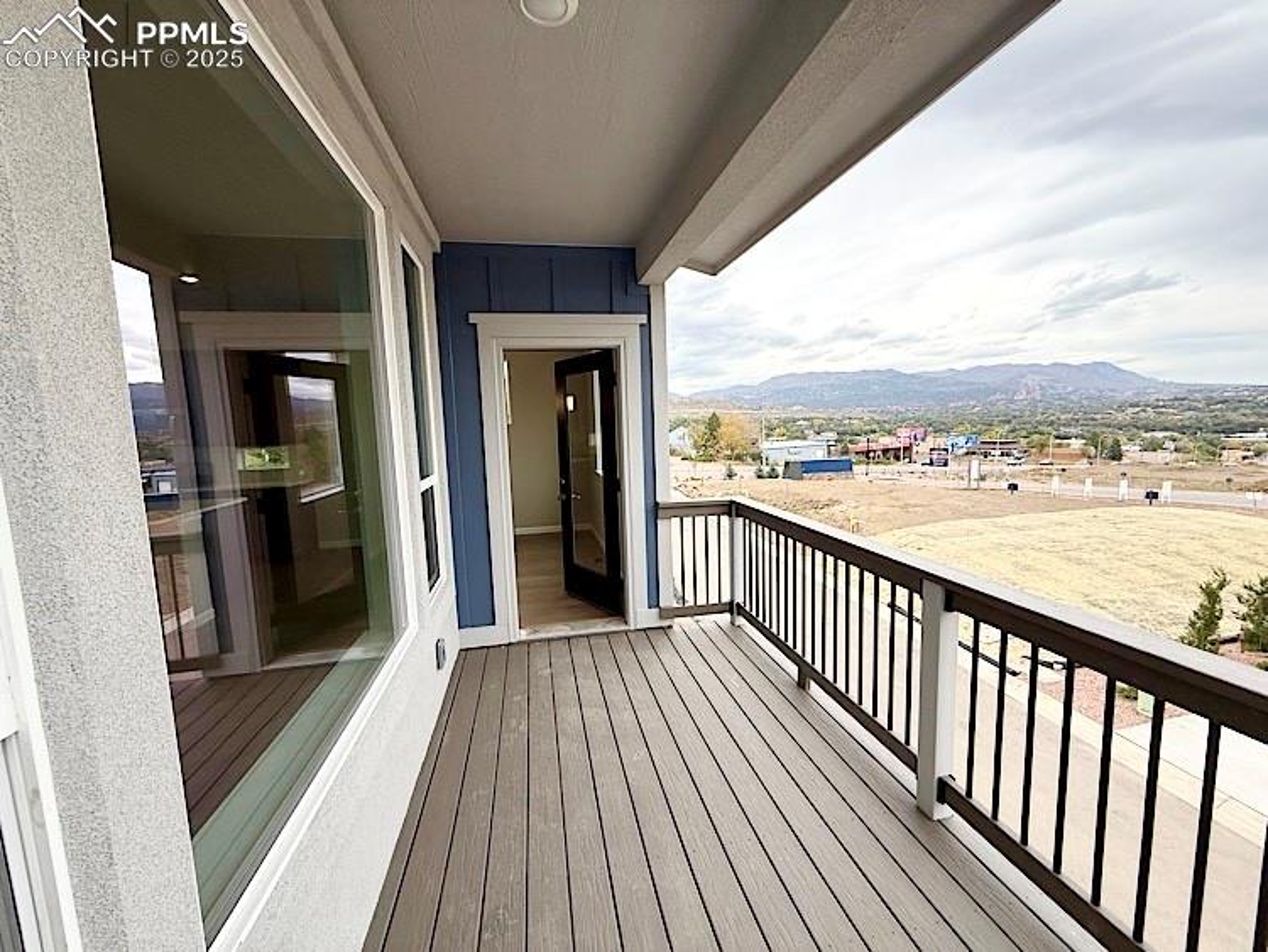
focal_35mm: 14
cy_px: 476
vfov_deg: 85.7
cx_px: 634
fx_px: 513
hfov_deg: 102.0
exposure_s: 1/549
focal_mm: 2.22
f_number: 2.2
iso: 64
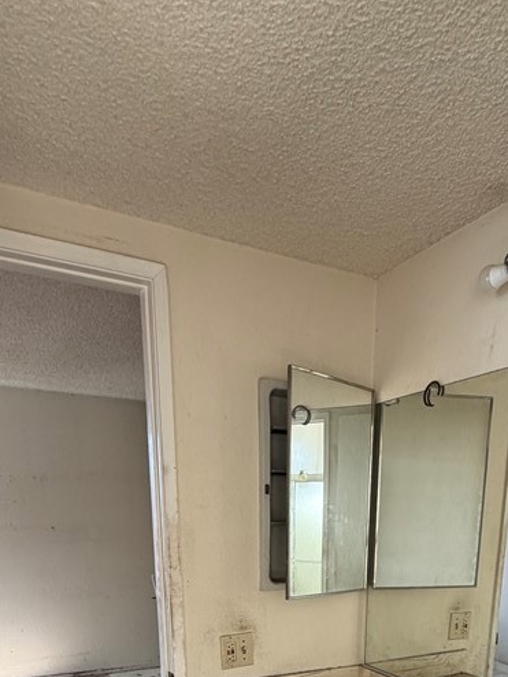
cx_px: 296
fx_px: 567
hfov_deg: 48.1
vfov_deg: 50.8
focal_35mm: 29
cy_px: 665
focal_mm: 2.22
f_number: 2.2
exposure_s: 1/121
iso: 200
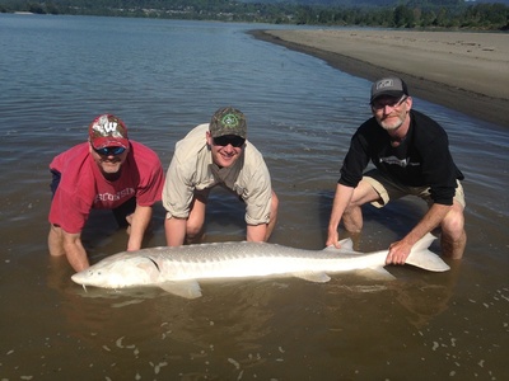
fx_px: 485
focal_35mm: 33
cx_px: 254
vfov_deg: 42.9
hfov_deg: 55.4
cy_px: 190
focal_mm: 4.12
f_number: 2.4
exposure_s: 1/2857
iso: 50
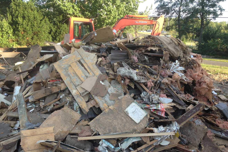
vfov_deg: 35.9
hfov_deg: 51.9
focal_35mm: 37
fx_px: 234
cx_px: 113
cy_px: 83
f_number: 2.4
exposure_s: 1/179
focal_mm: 4.28
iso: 50
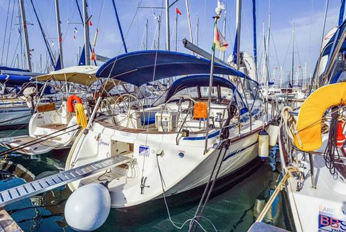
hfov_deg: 78.5
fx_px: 212
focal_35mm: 22
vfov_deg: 57.4
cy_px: 116
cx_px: 173
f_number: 11
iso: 200
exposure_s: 1/500
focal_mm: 22
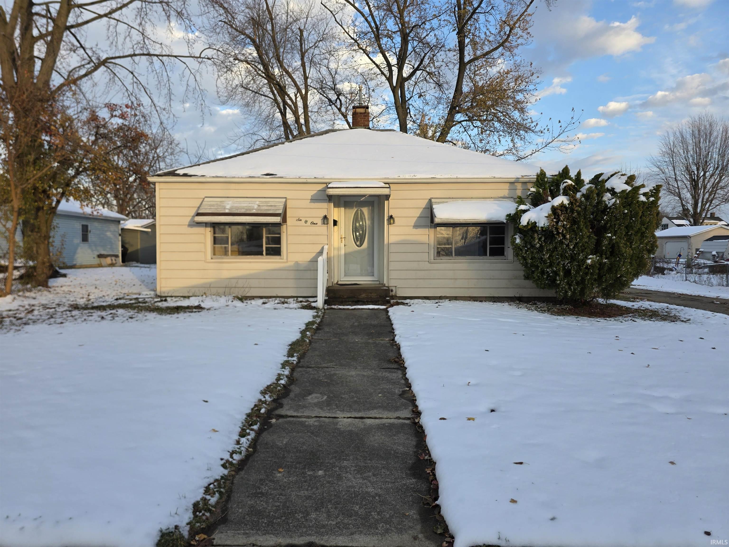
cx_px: 364
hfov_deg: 73.9
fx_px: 484
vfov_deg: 58.9
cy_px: 274
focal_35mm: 23
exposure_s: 1/359
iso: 25
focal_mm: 6.3
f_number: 1.7
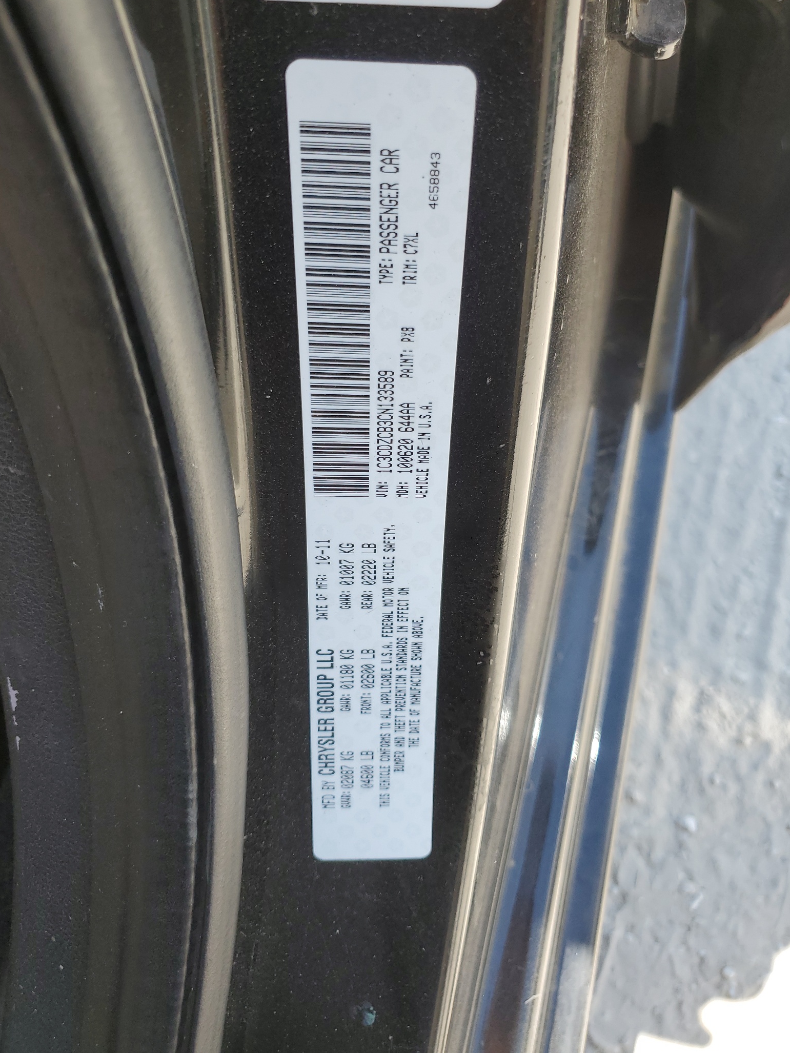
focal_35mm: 27
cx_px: 399
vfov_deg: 65.3
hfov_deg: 51.4
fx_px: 821
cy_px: 507
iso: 50
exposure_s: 1/526
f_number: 1.5
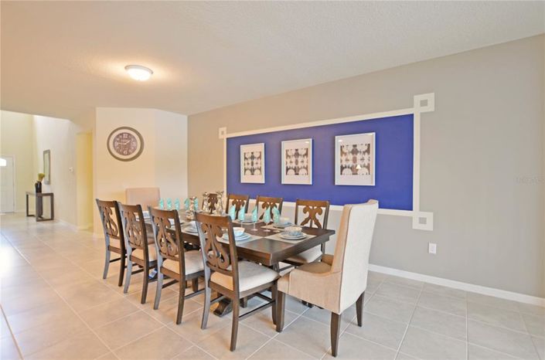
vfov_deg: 77.0
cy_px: 180
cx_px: 272
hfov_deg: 100.5
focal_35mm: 15
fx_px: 226
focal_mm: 10
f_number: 4.5
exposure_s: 1/5
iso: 100
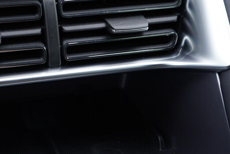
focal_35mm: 69
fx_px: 441
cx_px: 29
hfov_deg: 28.3
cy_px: 19
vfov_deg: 19.4
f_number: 2.8
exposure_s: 1/40
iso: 200
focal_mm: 24
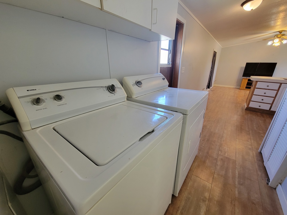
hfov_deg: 106.2
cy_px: 108
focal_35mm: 13
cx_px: 144
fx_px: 108
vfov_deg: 89.9
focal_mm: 2.2
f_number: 2.2
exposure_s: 1/60
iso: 320
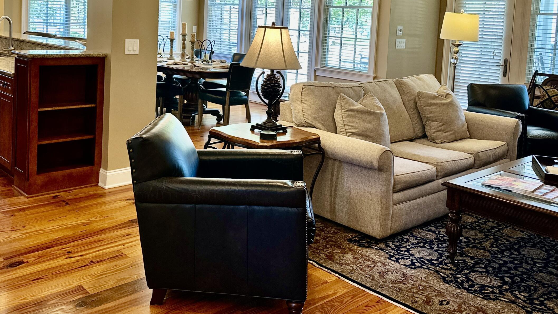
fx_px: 548
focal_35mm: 37
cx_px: 235
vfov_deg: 31.0
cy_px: 53
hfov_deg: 53.8
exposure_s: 1/120
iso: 200
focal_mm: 6.86
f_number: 1.78
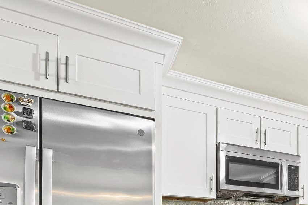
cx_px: 318
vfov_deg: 31.9
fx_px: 308
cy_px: 234
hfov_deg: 44.0
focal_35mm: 36
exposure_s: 1/4
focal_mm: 10
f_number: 9
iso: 800
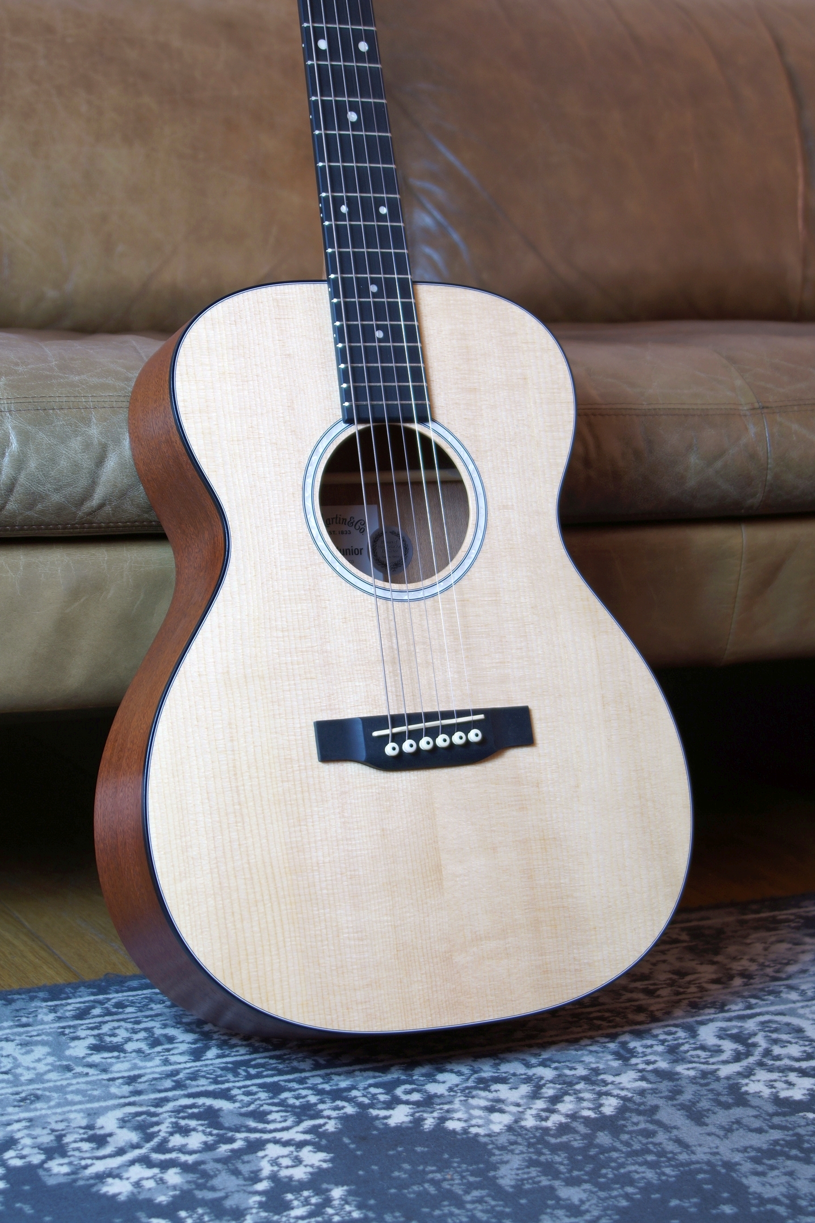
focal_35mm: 68
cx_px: 408
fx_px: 2292
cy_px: 612
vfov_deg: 29.9
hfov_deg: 20.2
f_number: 4.5
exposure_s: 1/6
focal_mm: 45
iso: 100
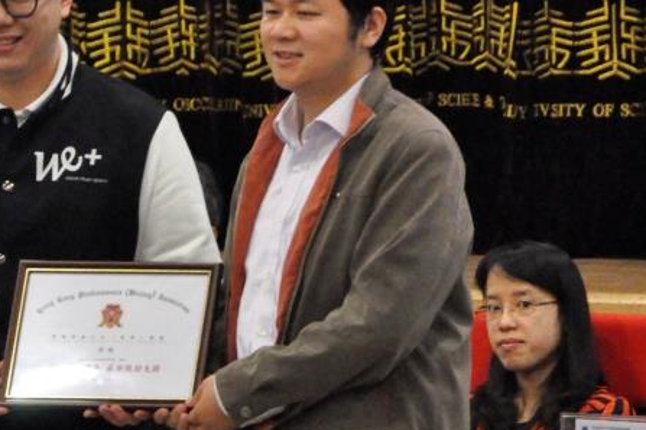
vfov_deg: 3.8
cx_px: 212
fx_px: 6473
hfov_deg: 5.7
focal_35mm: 361
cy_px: 120
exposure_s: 1/50
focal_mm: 105
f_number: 5.6
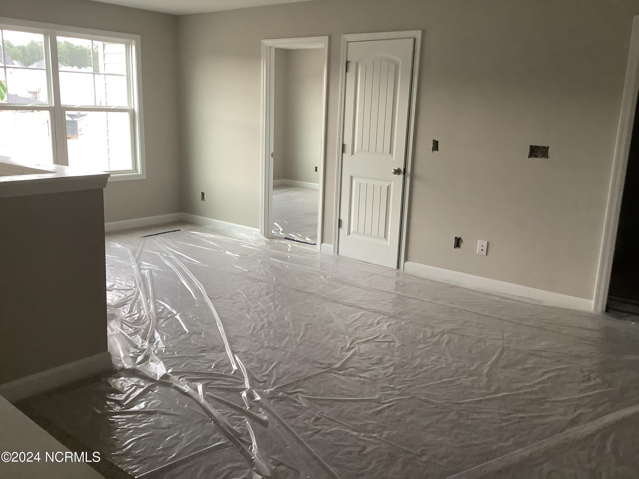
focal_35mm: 31
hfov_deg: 58.4
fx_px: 572
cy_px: 240
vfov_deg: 45.4
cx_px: 320
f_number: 2.4
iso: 250
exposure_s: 1/60
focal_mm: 3.3
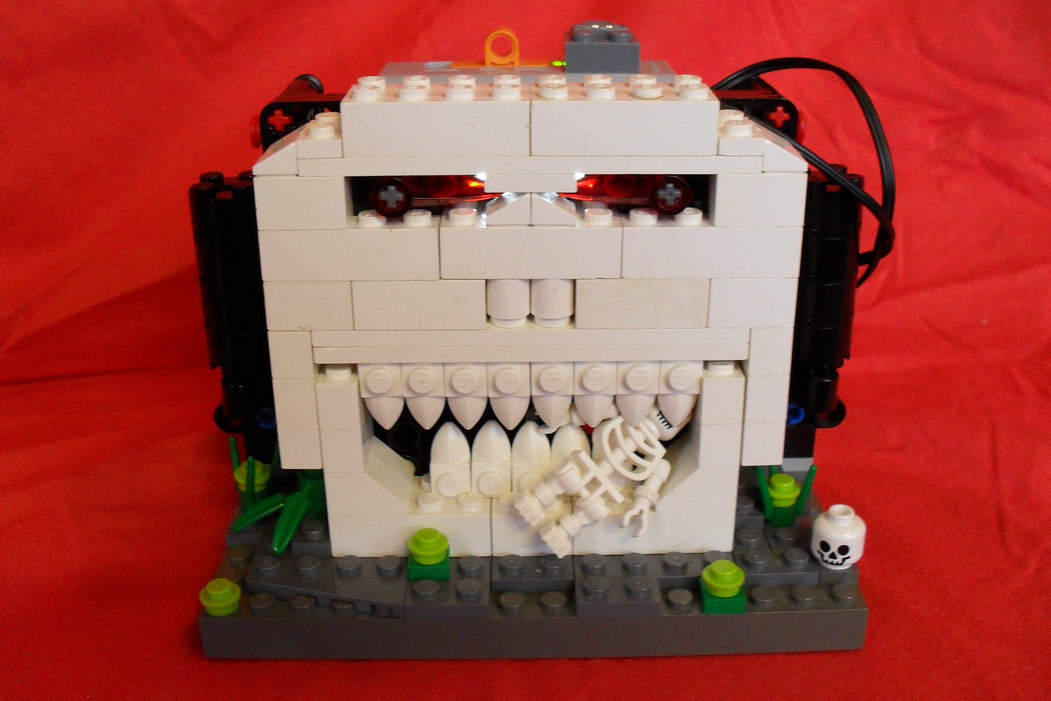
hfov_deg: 51.9
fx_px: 1080
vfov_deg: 35.9
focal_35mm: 37
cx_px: 527
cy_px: 324
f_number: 3.2
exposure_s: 1/20
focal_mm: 6.3
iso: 200
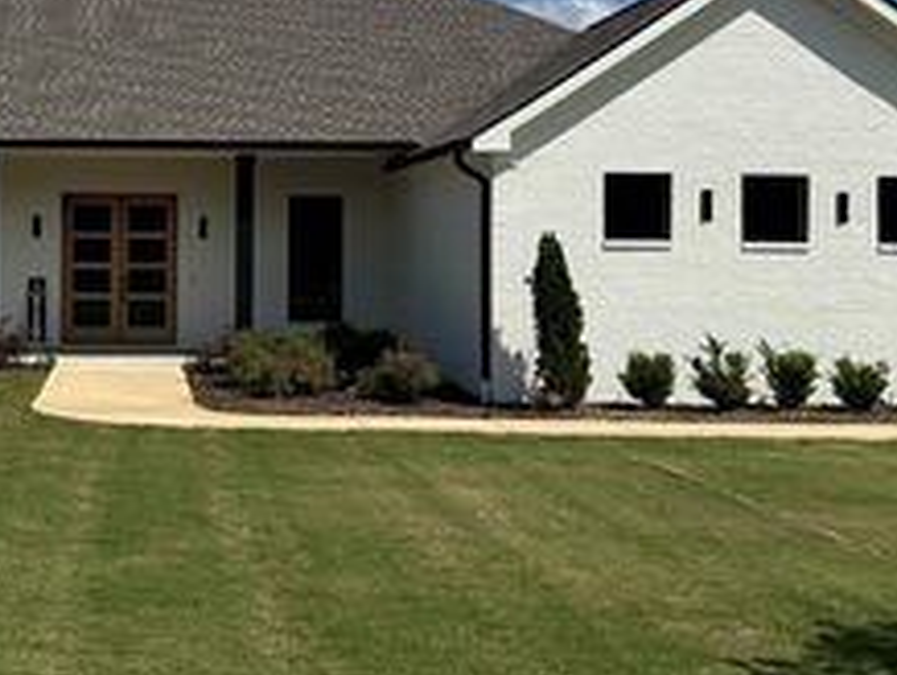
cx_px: 152
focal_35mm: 55
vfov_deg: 26.4
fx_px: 1427
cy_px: 212
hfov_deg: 33.7
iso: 80
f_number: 1.78
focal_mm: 6.76
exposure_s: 1/7937
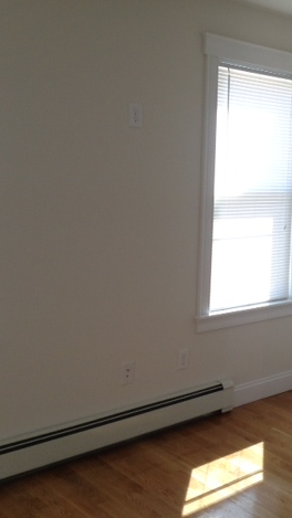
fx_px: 715
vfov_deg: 39.9
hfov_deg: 22.3
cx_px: 288
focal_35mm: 52
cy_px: 260
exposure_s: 1/120
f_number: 2.4
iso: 80
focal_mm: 4.28
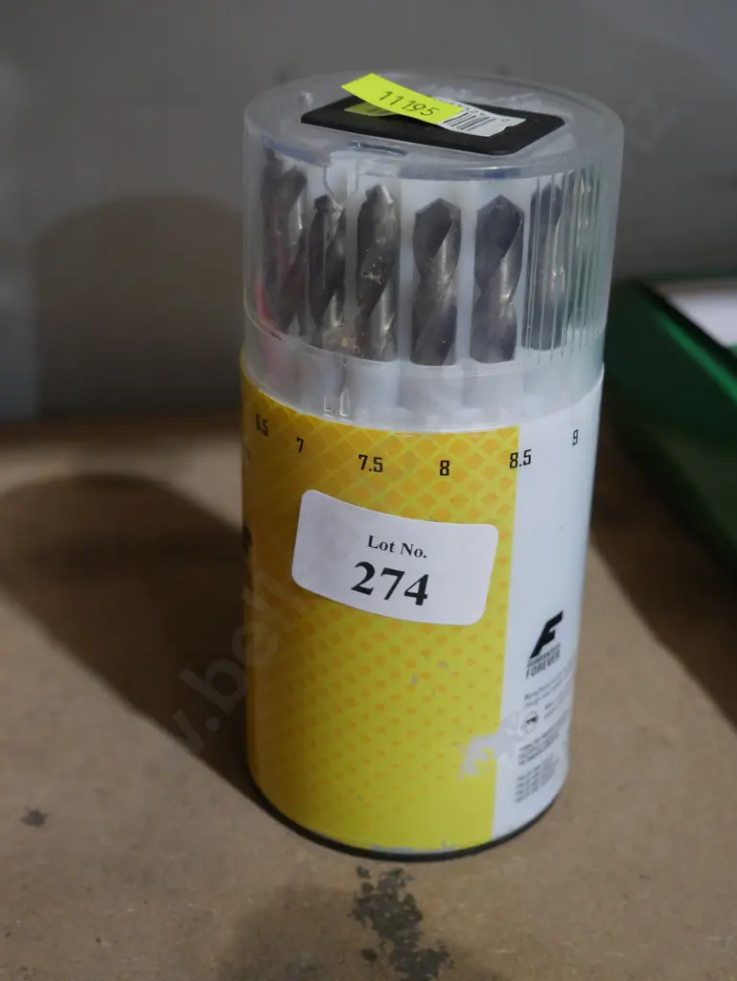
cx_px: 368
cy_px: 490
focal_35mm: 50
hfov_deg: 29.1
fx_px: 1418
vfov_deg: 38.2
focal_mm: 25
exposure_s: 1/60
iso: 1250
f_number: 5.3
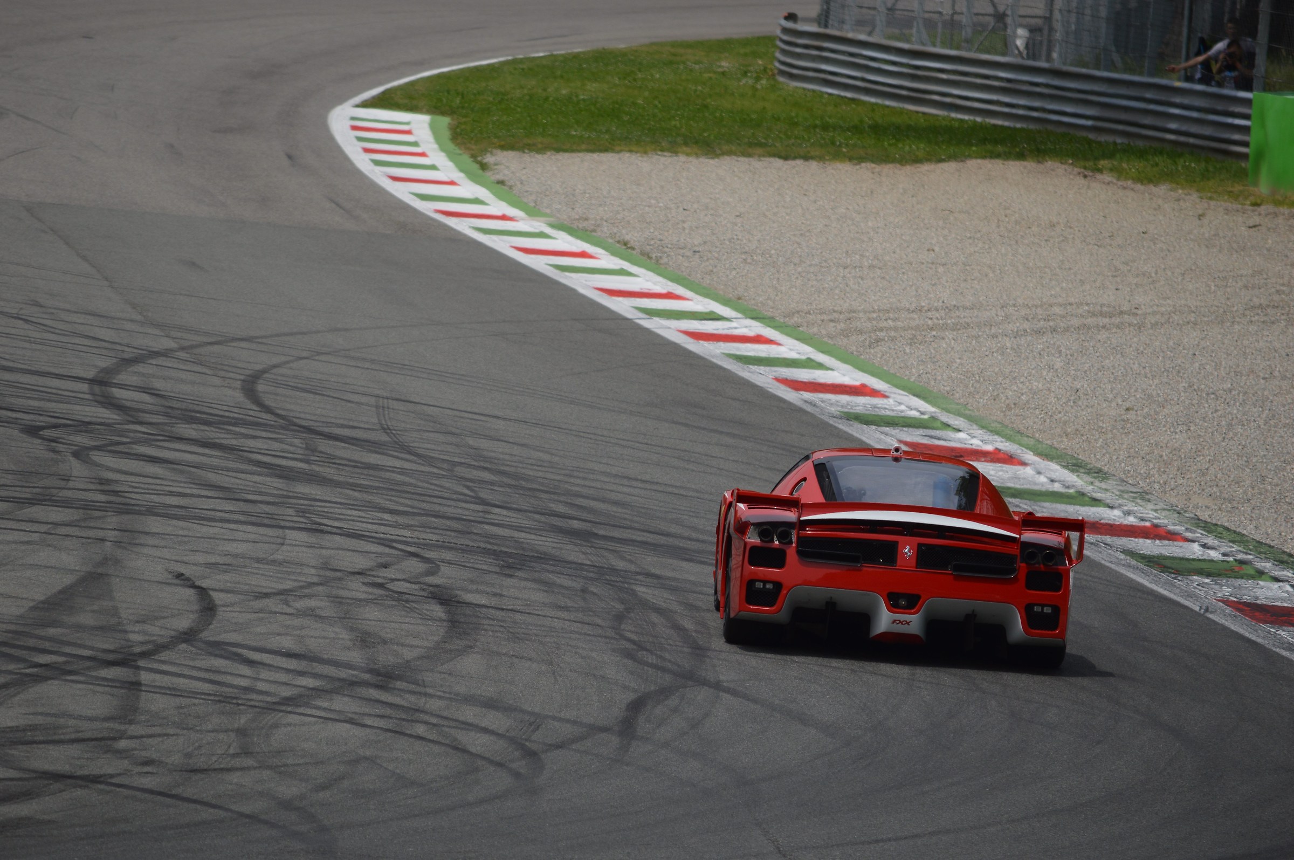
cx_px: 647
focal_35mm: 330
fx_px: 11849
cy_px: 430
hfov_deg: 6.3
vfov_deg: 4.2
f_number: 5.3
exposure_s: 1/1250
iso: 100
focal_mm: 220
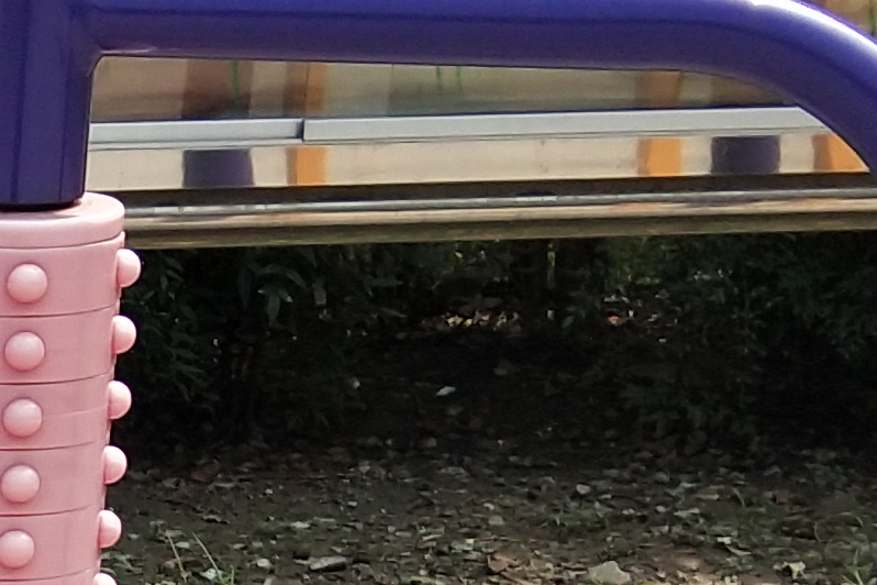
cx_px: -598
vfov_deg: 8.0
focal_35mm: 168
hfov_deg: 11.5
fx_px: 4092
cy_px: 954
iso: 50
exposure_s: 1/554
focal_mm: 3.69
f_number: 2.2
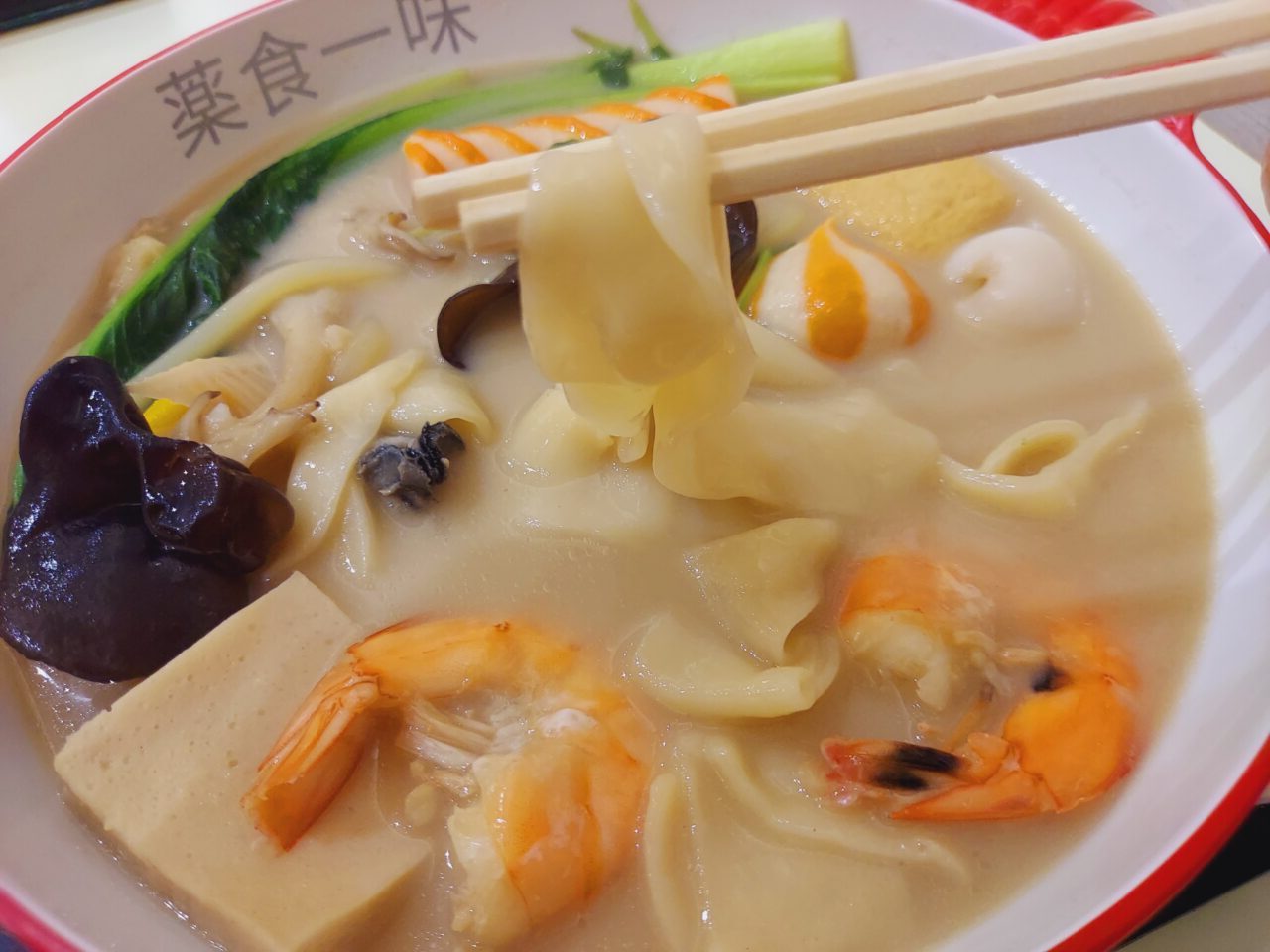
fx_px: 917
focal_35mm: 25
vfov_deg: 54.9
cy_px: 476
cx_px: 635
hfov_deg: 69.4
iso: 200
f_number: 2
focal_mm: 4.6
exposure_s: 1/60
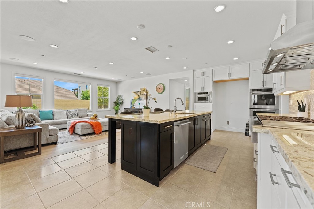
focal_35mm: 14
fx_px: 122
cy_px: 104
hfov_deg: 104.2
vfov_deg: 81.2
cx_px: 157
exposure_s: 1/13
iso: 400
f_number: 6.3
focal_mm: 14
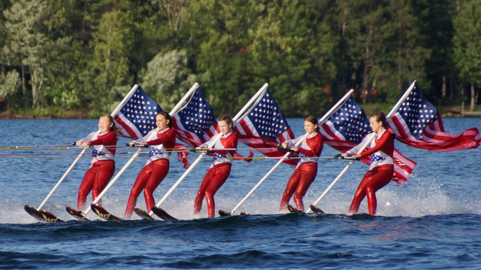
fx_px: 5203
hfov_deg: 5.3
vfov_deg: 3.0
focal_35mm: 408
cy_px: 154
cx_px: 247
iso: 250
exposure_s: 1/400
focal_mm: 250
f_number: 6.3
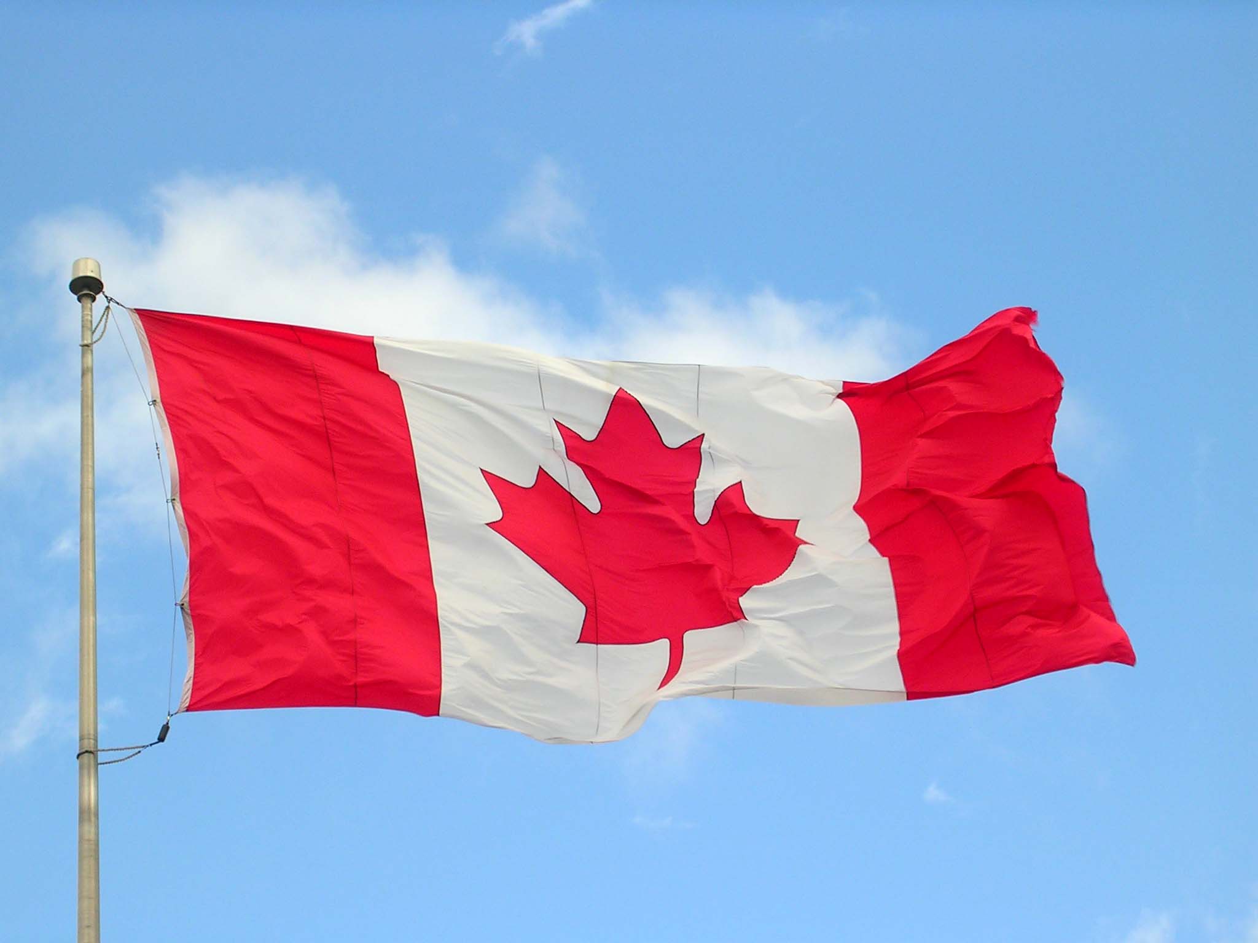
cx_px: 629
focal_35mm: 115
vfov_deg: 12.9
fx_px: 4179
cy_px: 472
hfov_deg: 17.1
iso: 50
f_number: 4.9
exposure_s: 1/233
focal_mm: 17.4
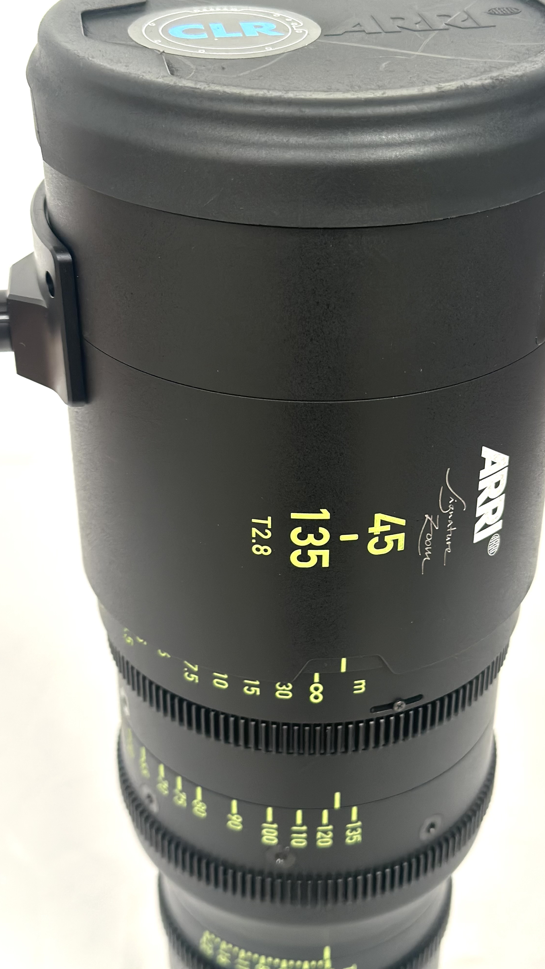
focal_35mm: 53
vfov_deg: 39.2
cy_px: 479
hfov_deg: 22.6
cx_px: 312
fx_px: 1361
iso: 160
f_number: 1.78
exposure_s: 1/60
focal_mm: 6.86
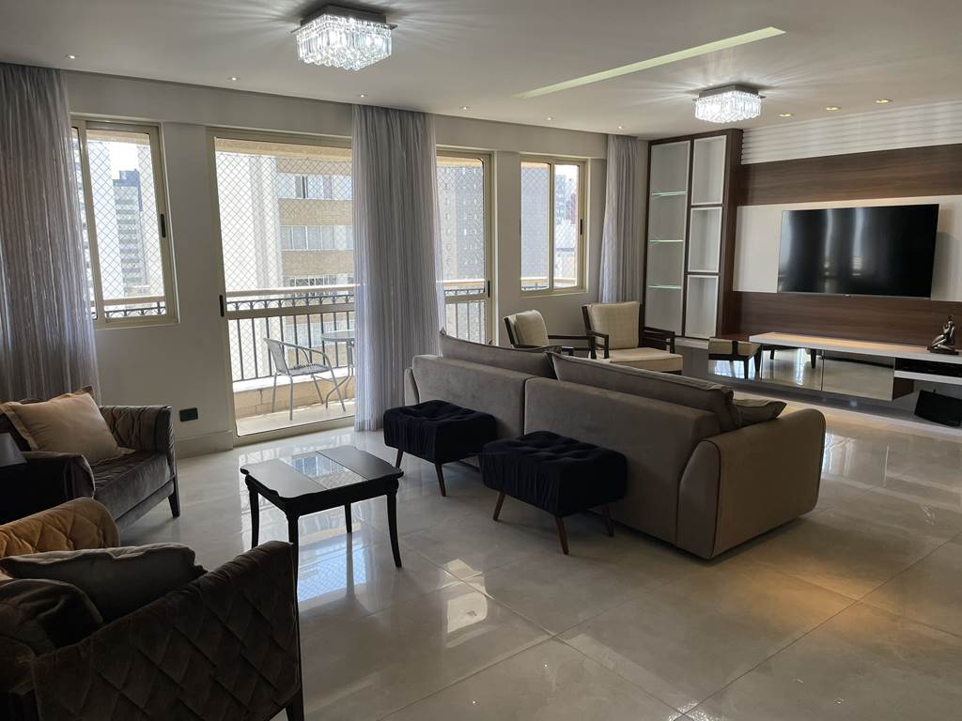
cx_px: 481
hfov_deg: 67.3
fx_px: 723
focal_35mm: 26
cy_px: 360
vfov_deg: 53.1
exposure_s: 1/491
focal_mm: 4.2
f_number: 1.6
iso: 32
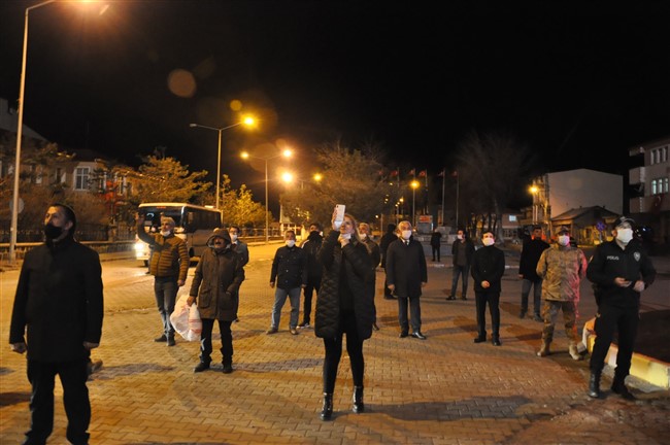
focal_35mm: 27
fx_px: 502
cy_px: 222
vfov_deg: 47.8
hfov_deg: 67.4
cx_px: 335
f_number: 3.5
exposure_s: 1/20
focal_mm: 18
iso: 3200
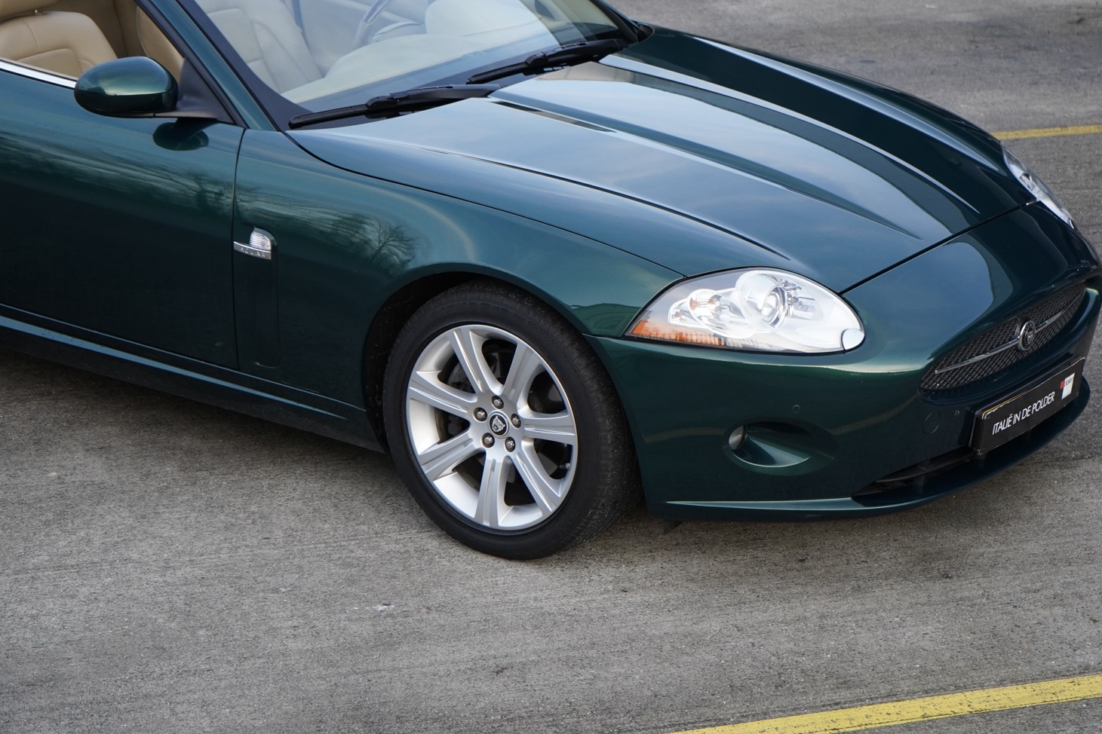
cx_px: 668
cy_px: 310
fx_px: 2816
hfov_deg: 22.1
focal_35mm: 92
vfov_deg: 14.9
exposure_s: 1/160
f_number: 5.6
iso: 1250
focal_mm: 70
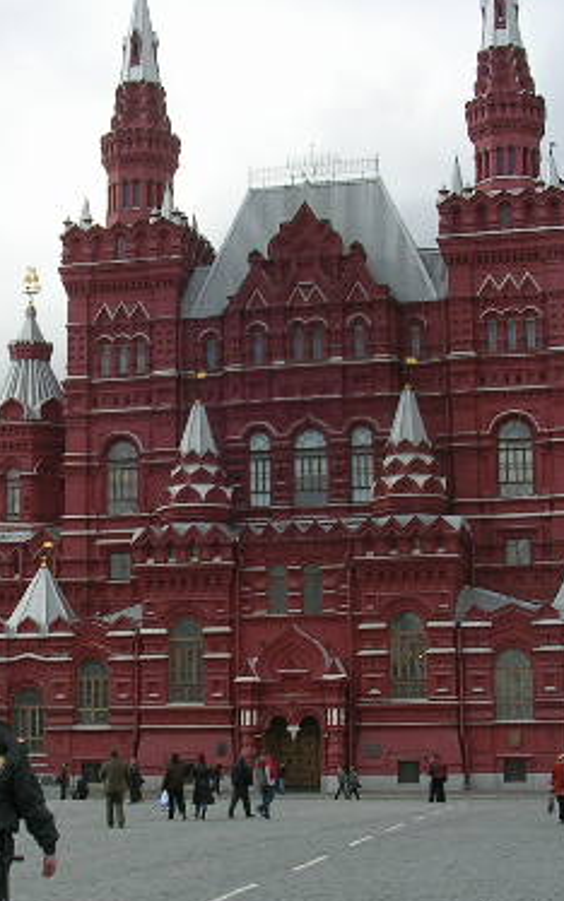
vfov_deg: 29.8
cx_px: 169
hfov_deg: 18.8
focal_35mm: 69
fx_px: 1696
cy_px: 436
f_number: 5.6
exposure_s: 1/137
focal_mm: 5.8
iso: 50
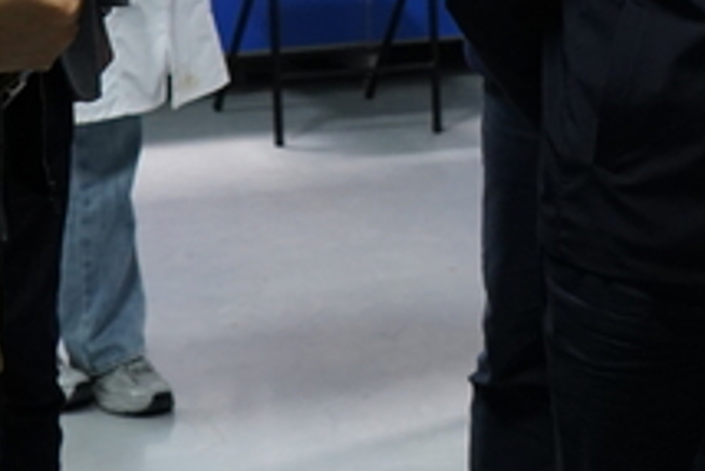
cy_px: -183
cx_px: 748
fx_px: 2567
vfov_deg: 10.2
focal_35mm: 131
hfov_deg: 15.3
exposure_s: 1/160
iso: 2000
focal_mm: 28
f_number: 3.5
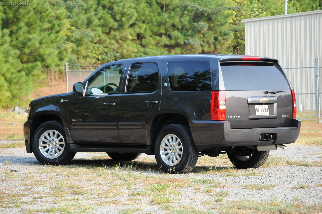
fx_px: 1206
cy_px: 107
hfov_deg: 15.2
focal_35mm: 135
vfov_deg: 10.1
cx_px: 161
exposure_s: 1/2500
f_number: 5.6
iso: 2000
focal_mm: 90
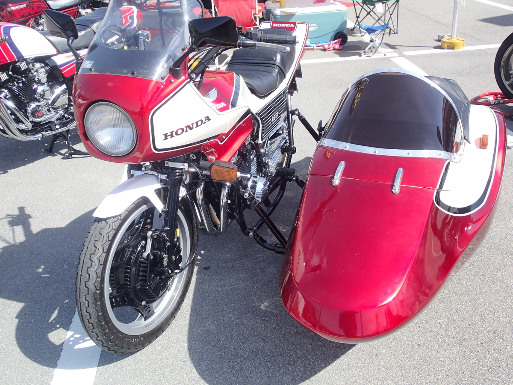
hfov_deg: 52.6
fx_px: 519
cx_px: 256
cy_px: 192
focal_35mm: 35
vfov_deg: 40.7
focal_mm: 6.42
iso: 100
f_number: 3.5
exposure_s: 1/640
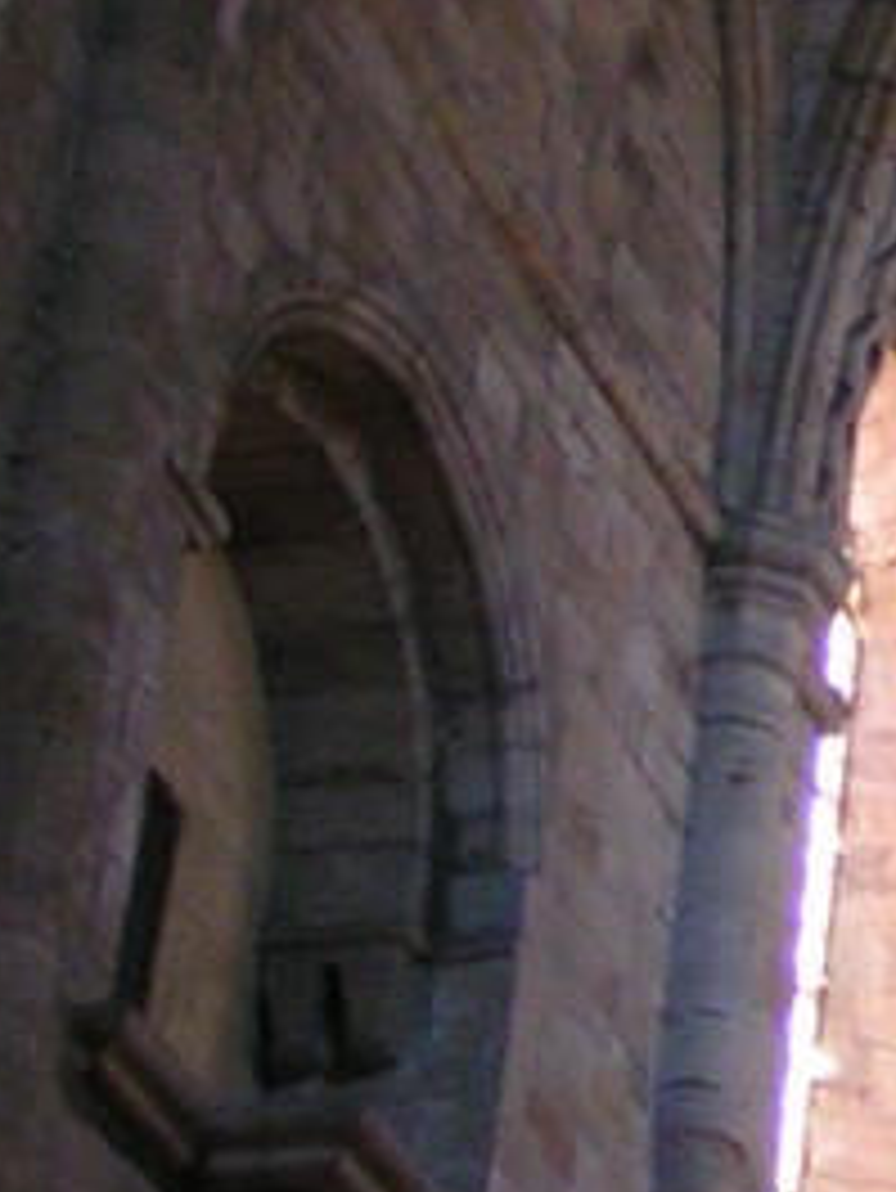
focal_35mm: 165
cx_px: 1693
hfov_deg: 8.6
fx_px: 5690
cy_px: 88
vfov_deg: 11.9
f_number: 2.8
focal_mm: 6.3
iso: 200
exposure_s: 1/5
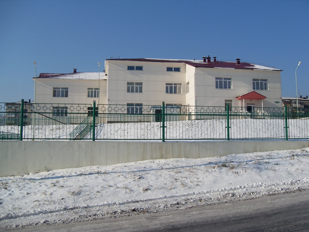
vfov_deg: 38.7
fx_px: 330
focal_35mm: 37
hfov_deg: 50.1
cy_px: 116
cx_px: 154
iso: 80
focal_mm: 6.3
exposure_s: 1/500
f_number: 7
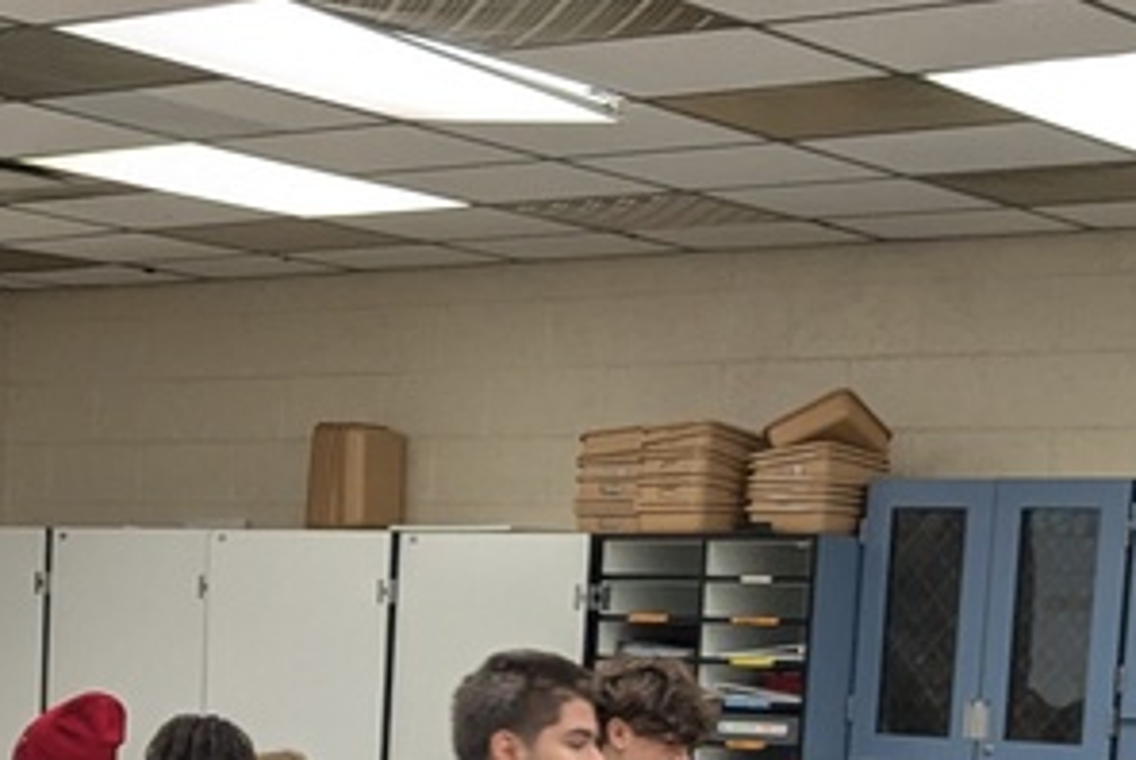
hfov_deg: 20.7
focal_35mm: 97
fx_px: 3064
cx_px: 203
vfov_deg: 13.3
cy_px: 1163
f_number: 1.73
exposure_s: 1/120
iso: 235
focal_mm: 4.38
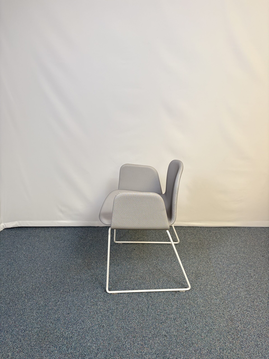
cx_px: 134
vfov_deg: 67.3
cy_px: 180
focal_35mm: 26
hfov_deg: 53.1
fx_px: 269
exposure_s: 1/121
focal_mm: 5.96
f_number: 1.6
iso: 64
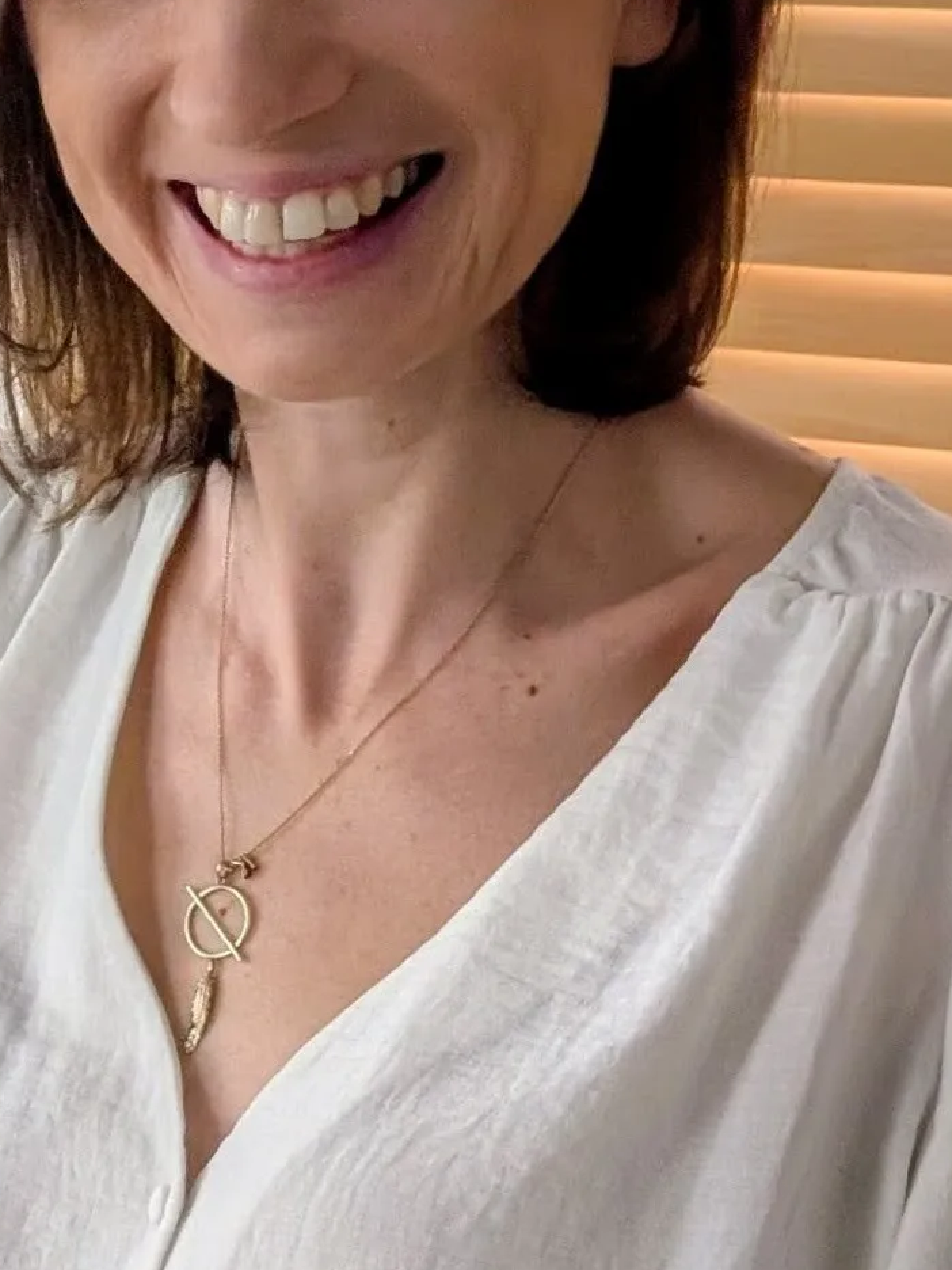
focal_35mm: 76
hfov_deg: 18.7
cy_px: 1008
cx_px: -54
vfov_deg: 25.2
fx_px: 2787
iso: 22
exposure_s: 1/231
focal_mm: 6.9
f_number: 1.68
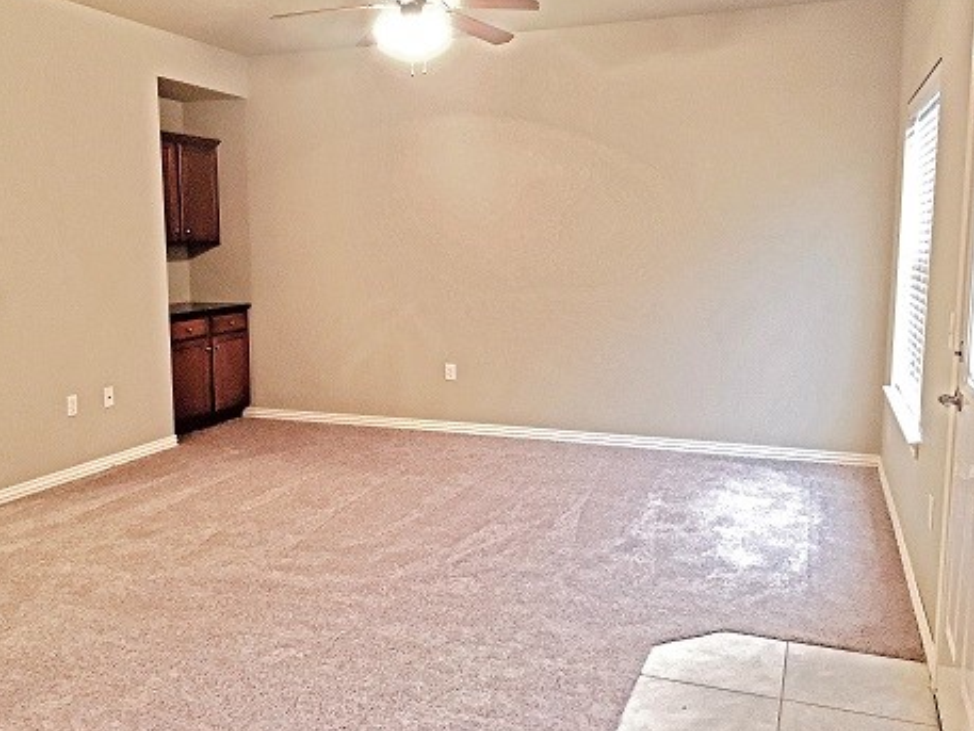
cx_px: 450
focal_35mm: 32
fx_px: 901
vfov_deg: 44.2
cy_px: 343
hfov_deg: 56.7
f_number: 2.2
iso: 200
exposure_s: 1/20
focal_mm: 4.15
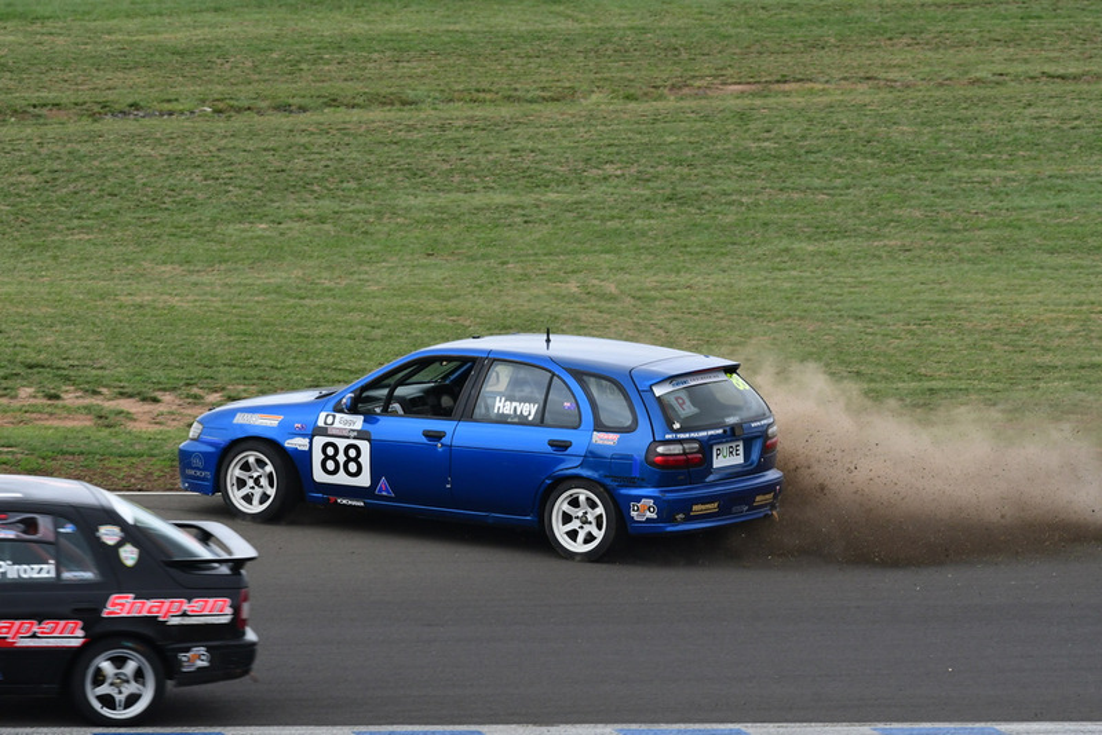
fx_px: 11942
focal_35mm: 390
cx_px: 551
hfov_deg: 5.3
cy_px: 368
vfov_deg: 3.5
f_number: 11
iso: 800
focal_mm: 260
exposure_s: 1/640
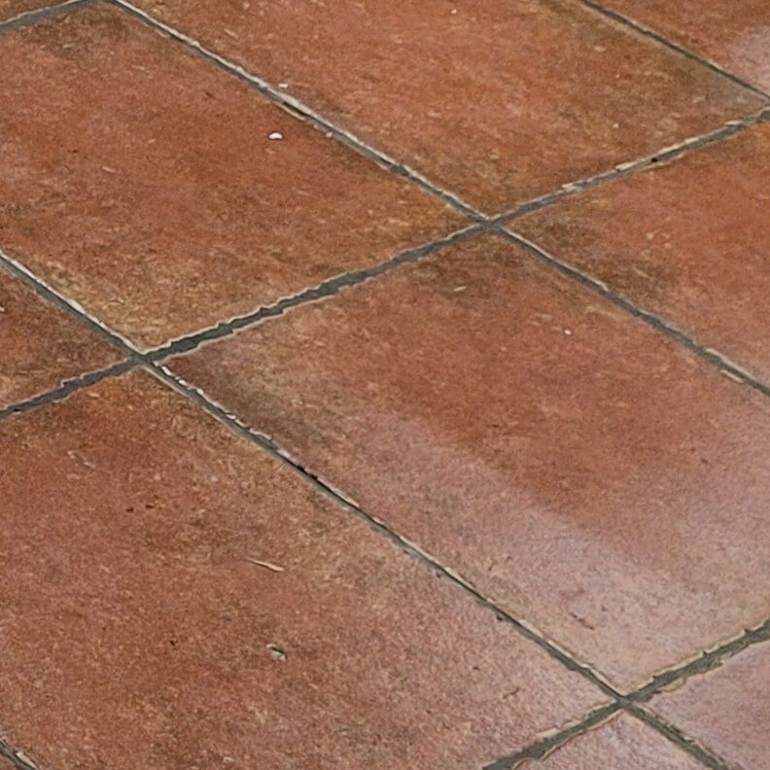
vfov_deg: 14.8
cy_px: 91
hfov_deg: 12.3
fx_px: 2944
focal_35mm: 117
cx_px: -980
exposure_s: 1/50
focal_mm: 5.4
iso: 200
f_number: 1.8
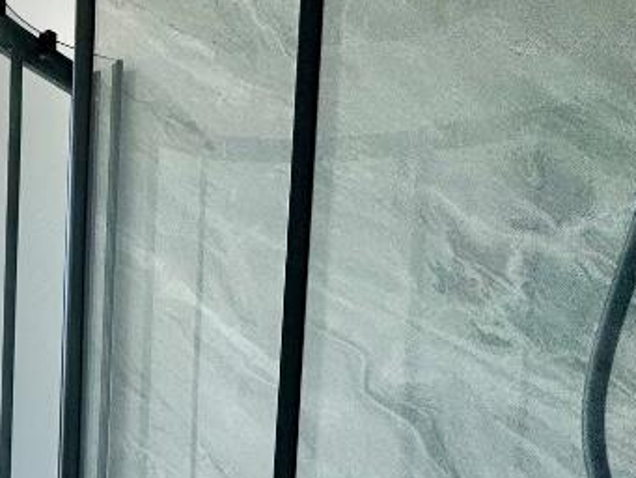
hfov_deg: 32.0
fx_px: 772
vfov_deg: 31.5
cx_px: -222
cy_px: 489
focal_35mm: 42
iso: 50
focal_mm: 2.22
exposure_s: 1/100
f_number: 2.2
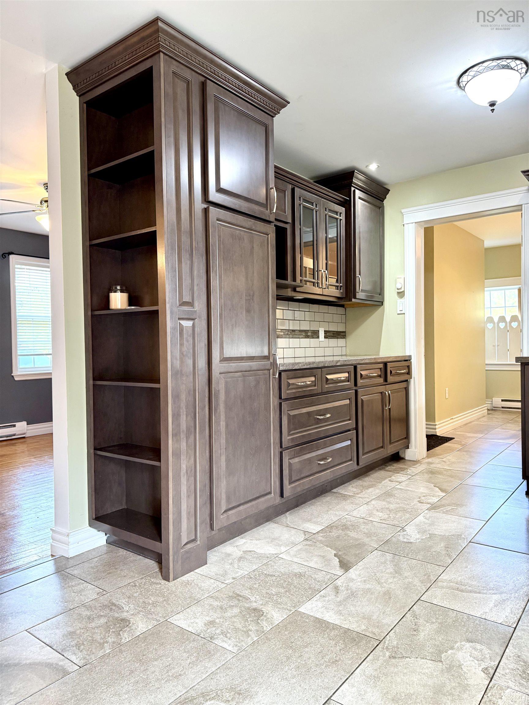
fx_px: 489
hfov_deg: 56.8
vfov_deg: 71.6
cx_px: 264
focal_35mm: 24
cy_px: 352
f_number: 1.78
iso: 320
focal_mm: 6.76
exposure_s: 1/60
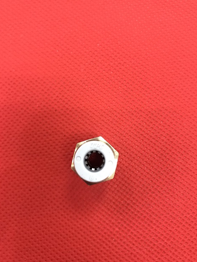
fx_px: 227
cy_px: 124
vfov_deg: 59.9
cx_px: 102
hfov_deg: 46.8
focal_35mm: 30
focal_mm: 3.99
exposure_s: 1/17
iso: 64
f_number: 1.8
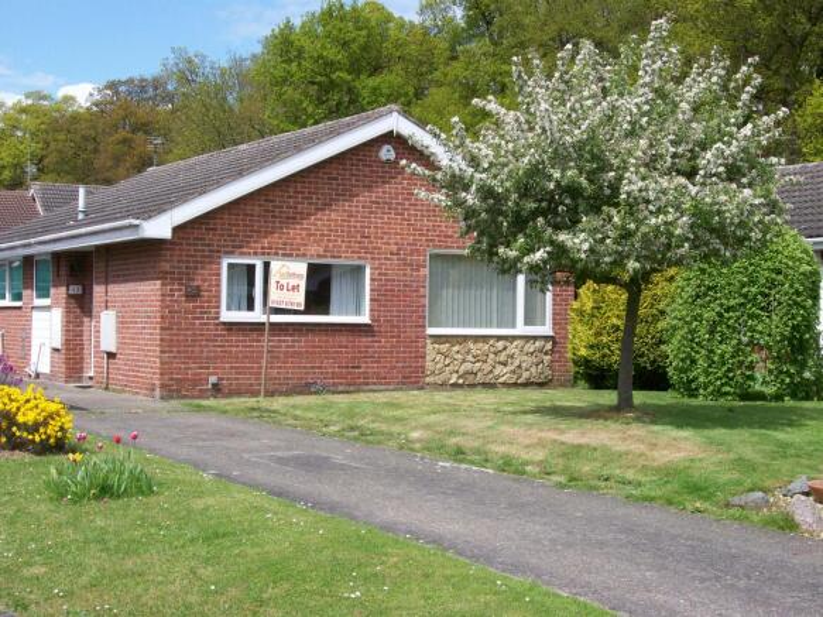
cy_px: 308
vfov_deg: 26.1
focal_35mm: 56
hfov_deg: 34.4
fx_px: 1331
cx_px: 412
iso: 80
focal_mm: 9.4
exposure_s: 1/410
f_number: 6
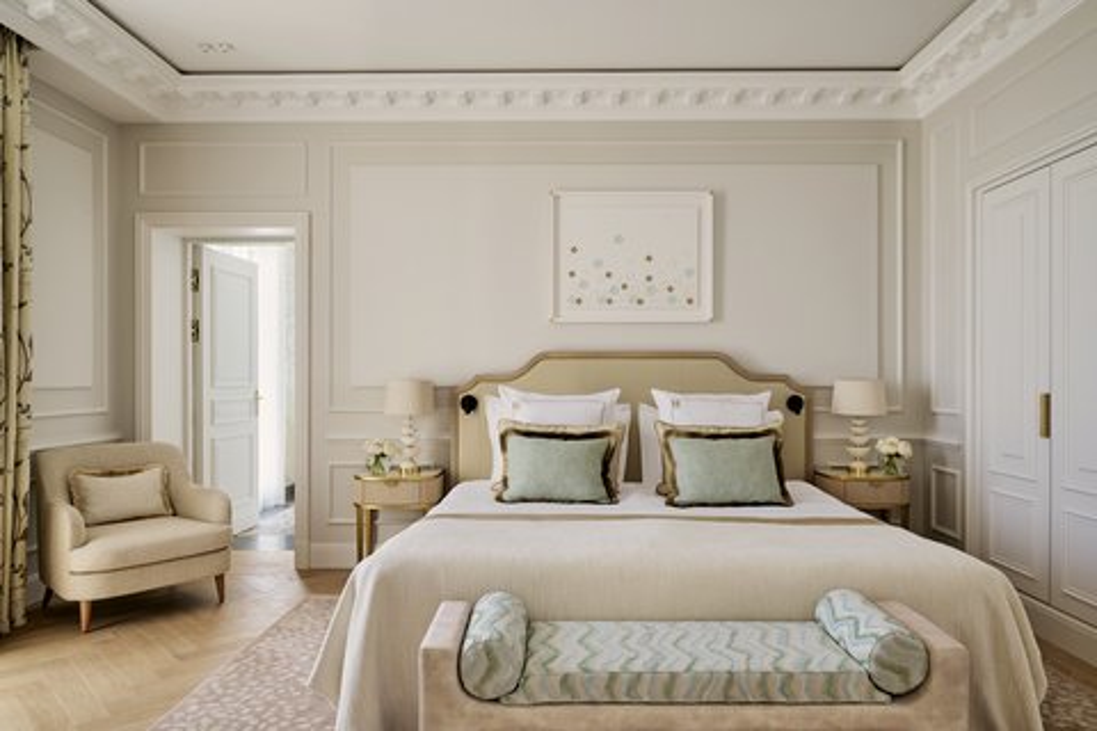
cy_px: 366
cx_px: 548
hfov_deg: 76.1
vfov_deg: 55.1
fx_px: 701
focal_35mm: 23
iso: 125
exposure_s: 1/1.59
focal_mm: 23
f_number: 11
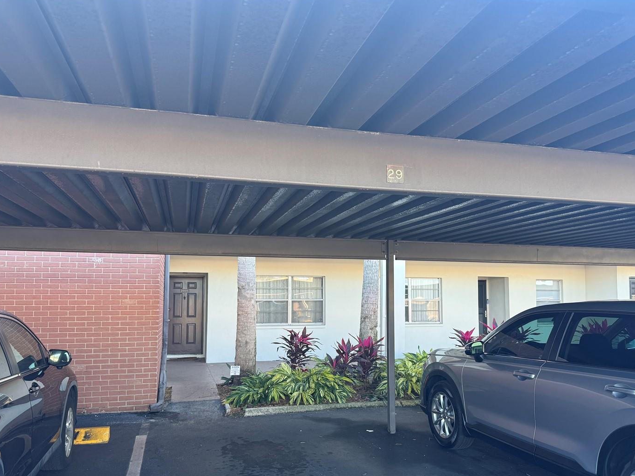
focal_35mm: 28
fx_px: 514
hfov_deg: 63.4
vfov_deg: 49.6
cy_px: 274
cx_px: 336
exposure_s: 1/178
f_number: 1.78
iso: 80
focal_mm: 6.76
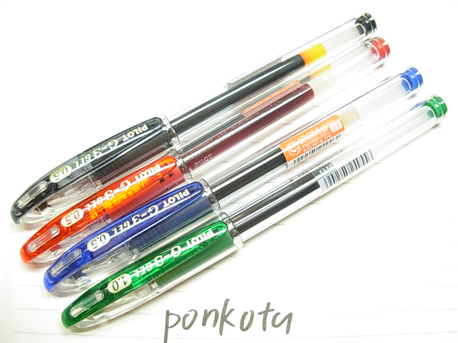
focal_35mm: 38
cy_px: 172
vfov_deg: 37.7
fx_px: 503
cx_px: 229
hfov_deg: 49.0
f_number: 2.9
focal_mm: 6.3
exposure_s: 1/11.9
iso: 79
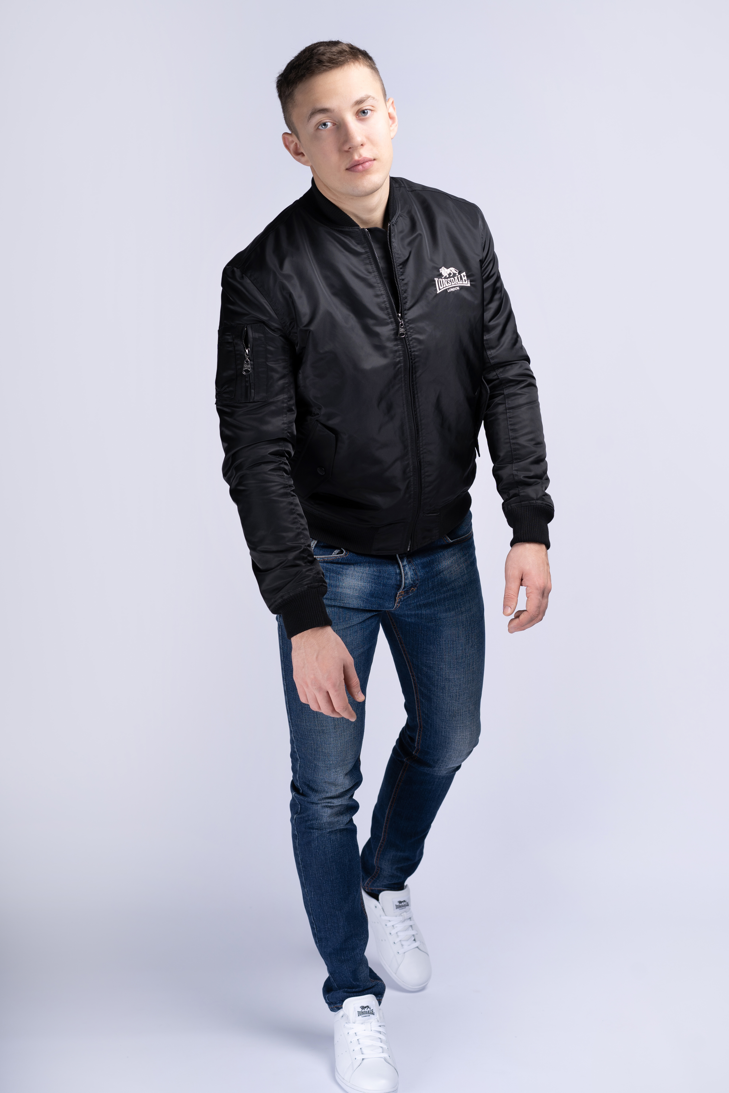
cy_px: 546
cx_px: 364
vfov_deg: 36.2
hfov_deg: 24.6
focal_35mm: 55
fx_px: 1670
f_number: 5.6
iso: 100
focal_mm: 55
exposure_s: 1/160
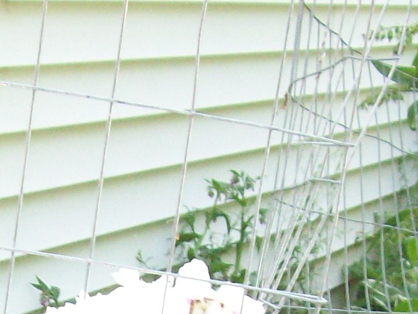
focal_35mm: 128
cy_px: 535
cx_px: 13
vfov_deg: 10.9
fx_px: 1546
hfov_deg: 15.2
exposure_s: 1/93.9
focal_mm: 6
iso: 140
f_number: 2.7
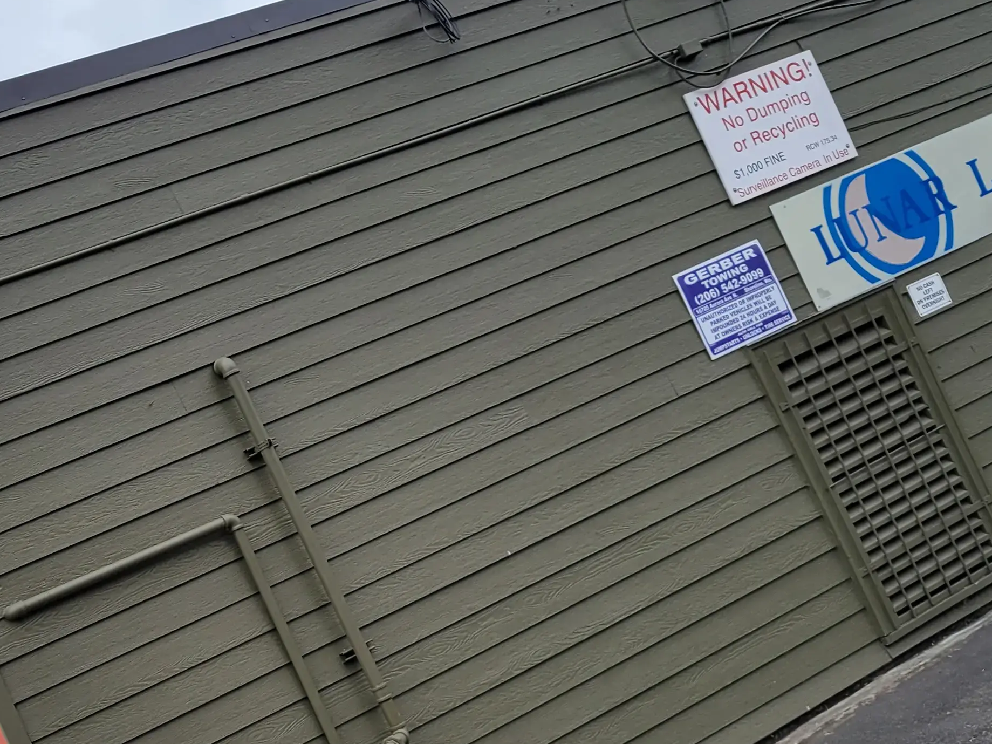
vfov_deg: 25.2
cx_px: 168
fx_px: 1633
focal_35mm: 57
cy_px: 592
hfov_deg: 32.6
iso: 40
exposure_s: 1/1296
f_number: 1.8
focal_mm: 5.4
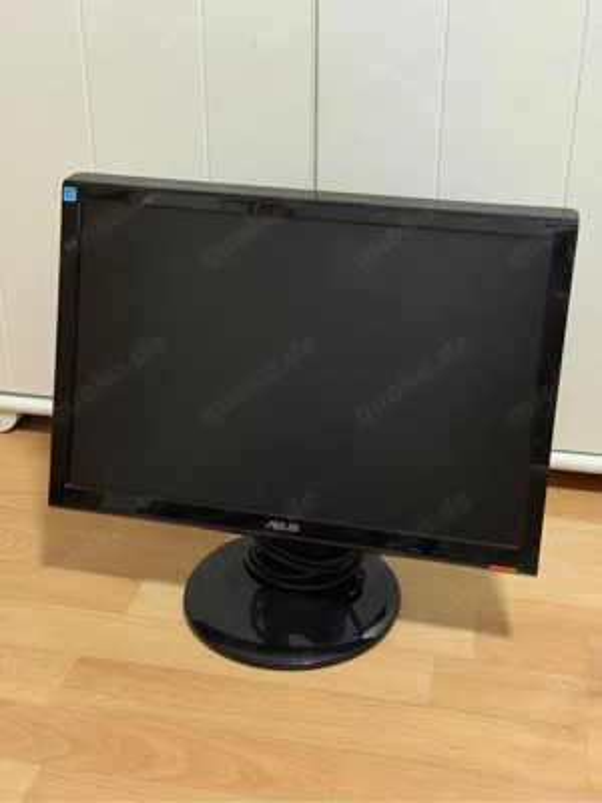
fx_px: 1113
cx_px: 301
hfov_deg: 30.3
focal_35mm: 48
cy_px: 402
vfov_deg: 39.7
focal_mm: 6.76
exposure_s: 1/25
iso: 800
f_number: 1.78
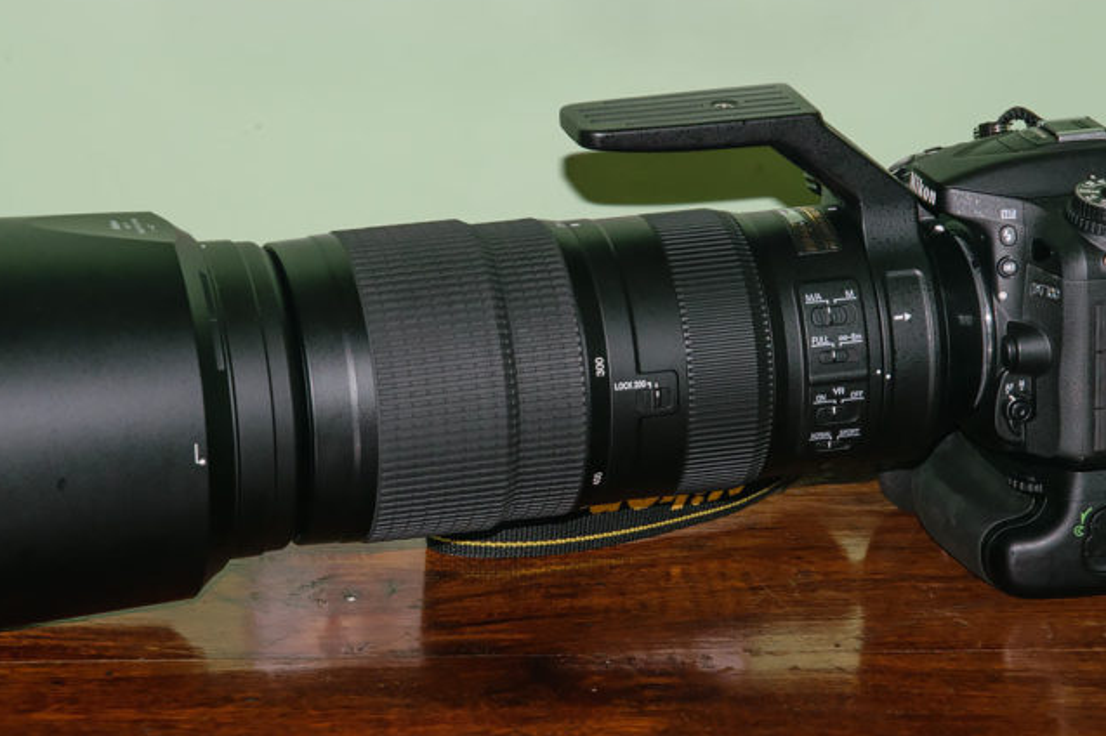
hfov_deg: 16.7
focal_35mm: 123
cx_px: 540
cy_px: 467
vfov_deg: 11.1
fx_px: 3777
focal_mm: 58
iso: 400
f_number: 5.6
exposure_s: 1/60
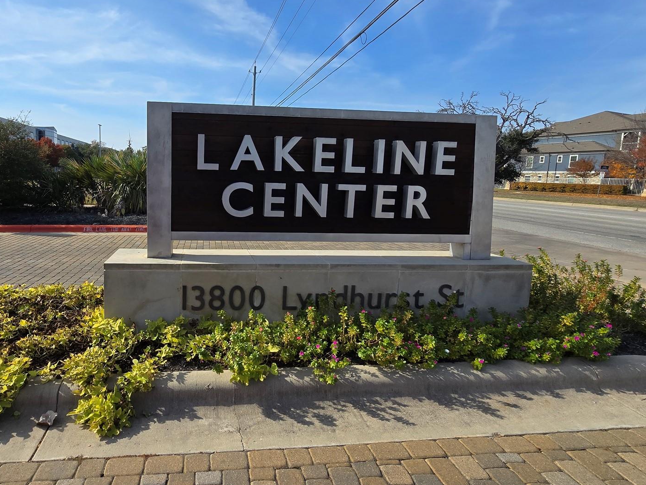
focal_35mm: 19
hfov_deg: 82.7
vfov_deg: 68.5
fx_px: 355
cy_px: 216
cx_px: 234
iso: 50
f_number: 2.2
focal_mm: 2.2
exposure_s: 1/2371
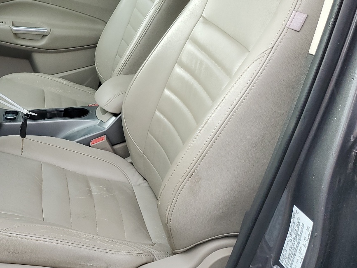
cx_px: 30
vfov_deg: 30.1
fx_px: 495
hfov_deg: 36.9
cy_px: 102
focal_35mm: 48
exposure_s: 1/120
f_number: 1.5
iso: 70
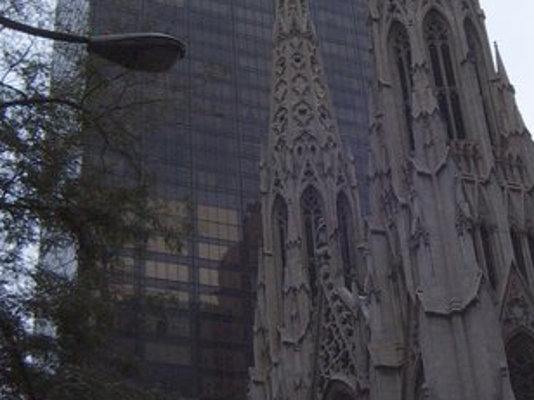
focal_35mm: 77
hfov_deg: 25.0
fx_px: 1188
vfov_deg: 19.1
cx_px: 413
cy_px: 187
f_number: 6
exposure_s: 1/500
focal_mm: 6.2
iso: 63
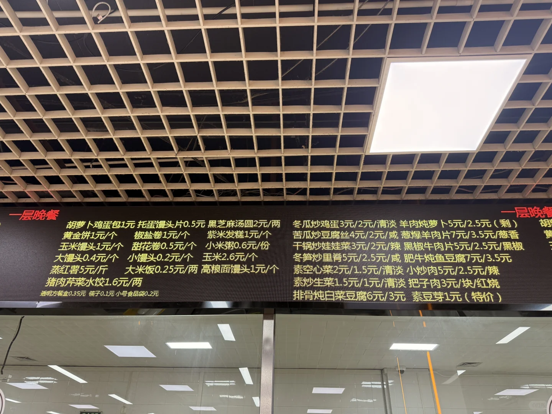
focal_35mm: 24
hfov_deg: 71.6
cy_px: 207
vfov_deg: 56.8
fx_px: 383
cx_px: 276
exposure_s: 1/121
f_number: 1.78
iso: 200
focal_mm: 6.76
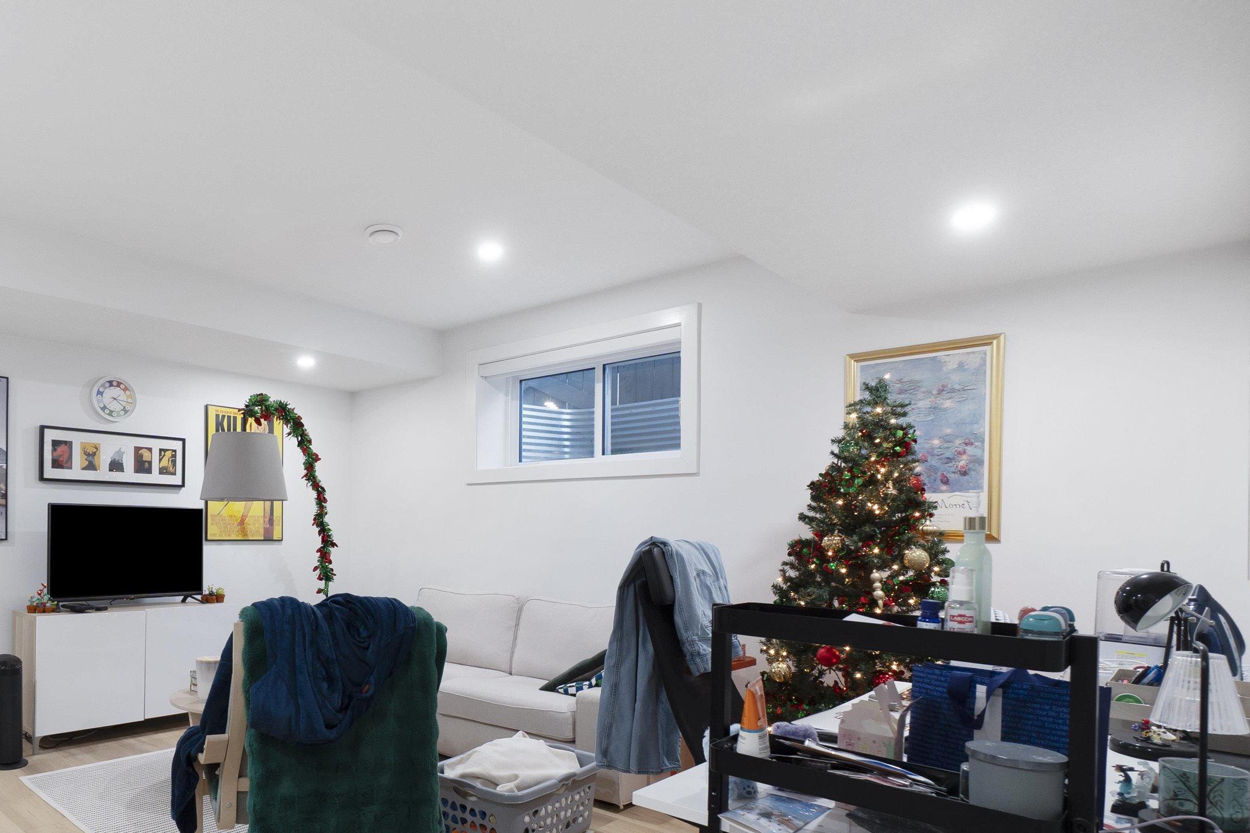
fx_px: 764
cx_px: 431
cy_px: 547
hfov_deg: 76.4
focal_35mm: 22
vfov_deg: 56.1
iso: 250
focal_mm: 10
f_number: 6.3
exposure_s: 1/6
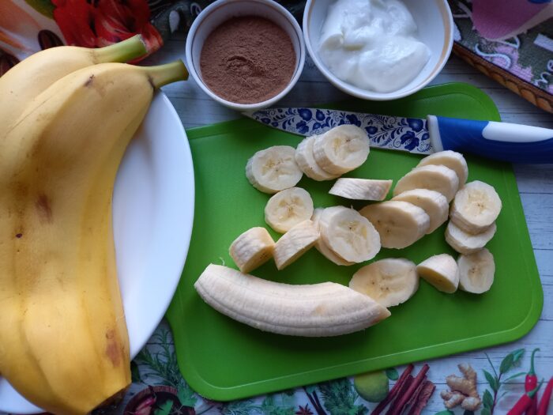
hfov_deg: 69.4
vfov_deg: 54.9
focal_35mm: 25
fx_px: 399
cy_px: 208
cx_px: 276
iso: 320
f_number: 1.8
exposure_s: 1/50
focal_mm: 4.65
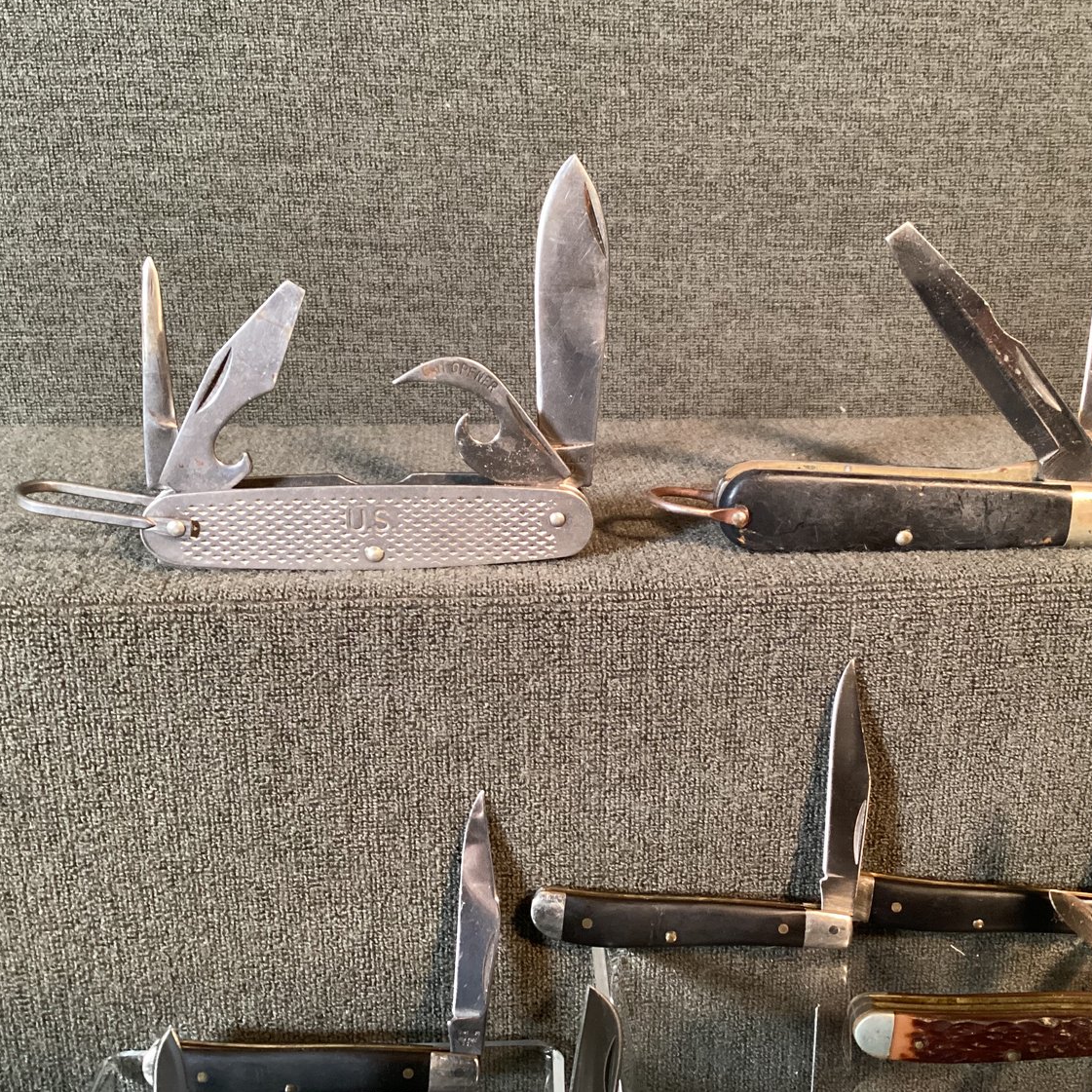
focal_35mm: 37
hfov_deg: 44.8
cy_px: 541
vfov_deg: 44.9
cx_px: 623
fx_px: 1321
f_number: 2.4
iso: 320
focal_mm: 3.3
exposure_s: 1/33
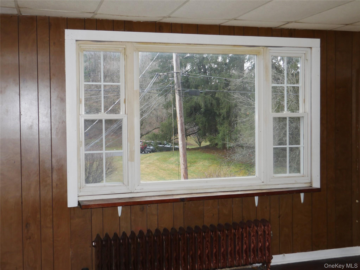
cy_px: 135
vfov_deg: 32.9
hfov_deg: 42.9
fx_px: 458
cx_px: 180
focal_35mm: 44
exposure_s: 1/160
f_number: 4.7
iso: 800
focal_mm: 22
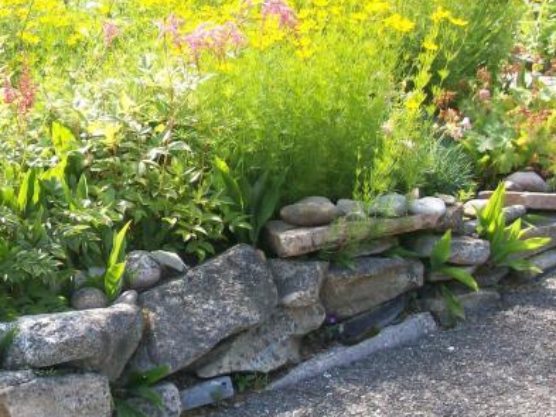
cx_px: 11
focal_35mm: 114
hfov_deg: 16.9
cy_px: 189
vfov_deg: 13.0
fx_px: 1832
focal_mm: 9.4
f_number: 3.4
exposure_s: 1/182
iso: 80
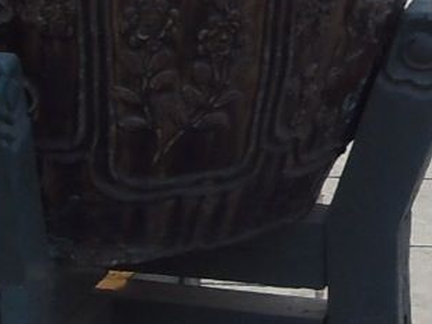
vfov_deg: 5.7
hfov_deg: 7.6
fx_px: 3232
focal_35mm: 259
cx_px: 320
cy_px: 56
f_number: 3.5
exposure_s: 1/180
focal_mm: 6.6
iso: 80
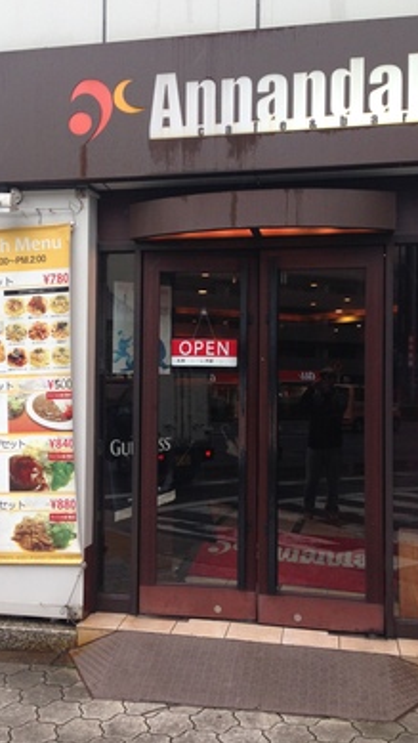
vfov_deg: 54.0
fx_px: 729
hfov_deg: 32.0
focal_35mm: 37
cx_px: 187
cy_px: 371
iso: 80
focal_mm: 4.12
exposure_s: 1/120
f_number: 2.4
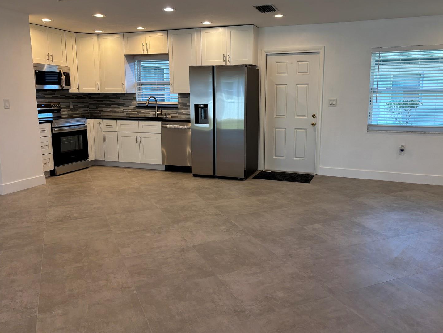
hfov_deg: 61.6
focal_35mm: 29
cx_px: 235
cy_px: 153
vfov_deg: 48.2
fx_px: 371
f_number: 1.6
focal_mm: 5.96
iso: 64
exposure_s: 1/120
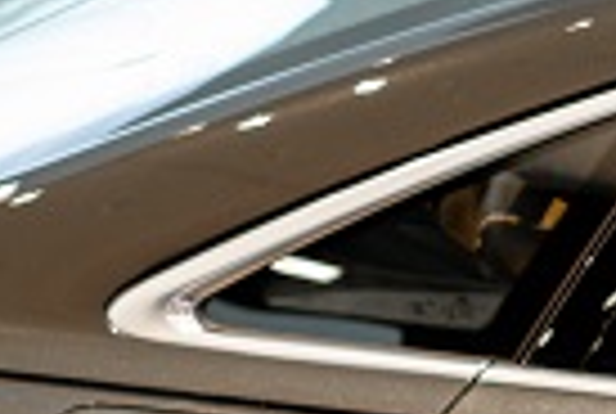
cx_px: 1956
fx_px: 10615
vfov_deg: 2.2
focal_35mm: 619
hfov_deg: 3.2
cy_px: 1006
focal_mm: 85
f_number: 2.2
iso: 320
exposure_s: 1/160
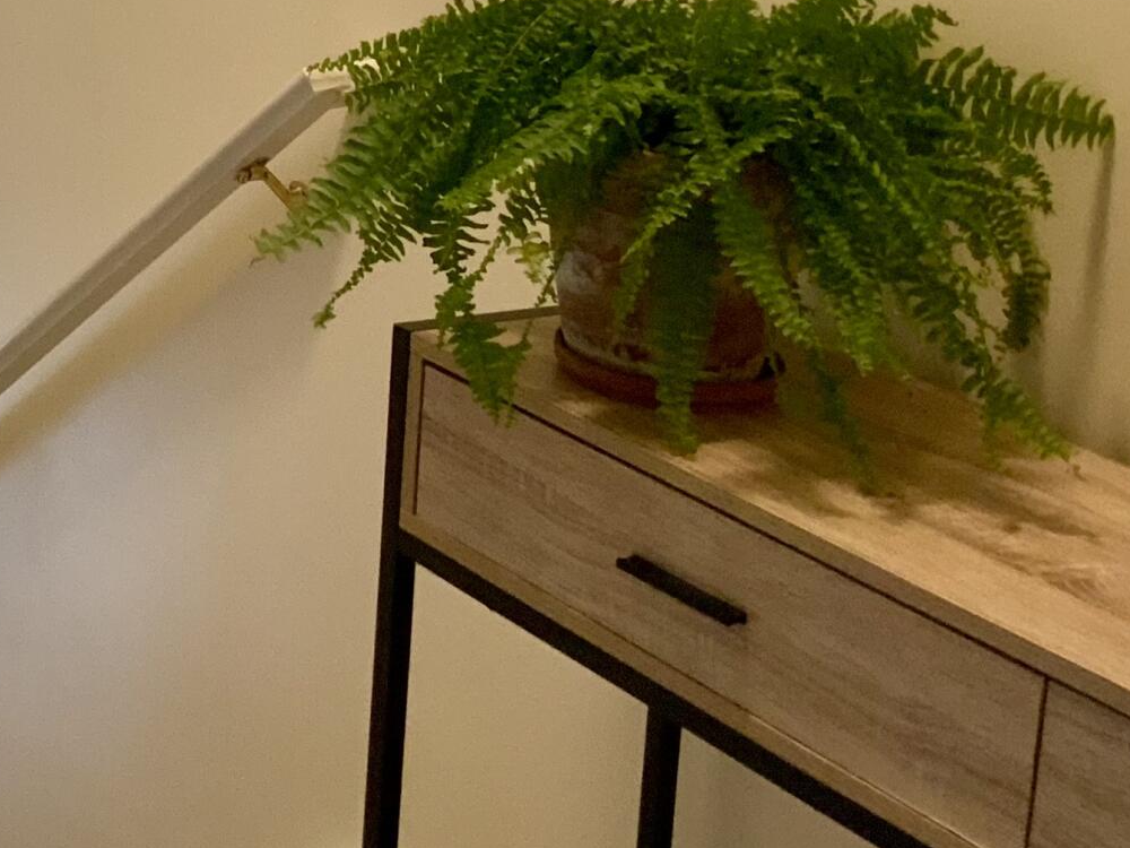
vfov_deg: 16.4
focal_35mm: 87
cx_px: -329
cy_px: -102
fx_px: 2840
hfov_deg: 20.6
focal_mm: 3
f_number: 1.8
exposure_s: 1/60
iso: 160
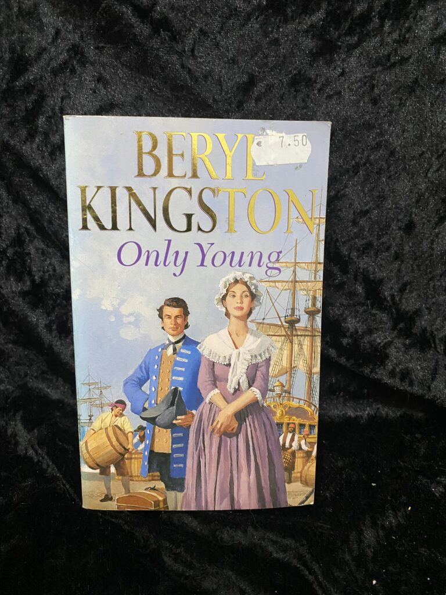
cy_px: 298
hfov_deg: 53.1
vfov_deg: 67.3
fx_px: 447
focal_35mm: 26
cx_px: 223
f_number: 1.8
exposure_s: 1/33
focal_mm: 4.25
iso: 640
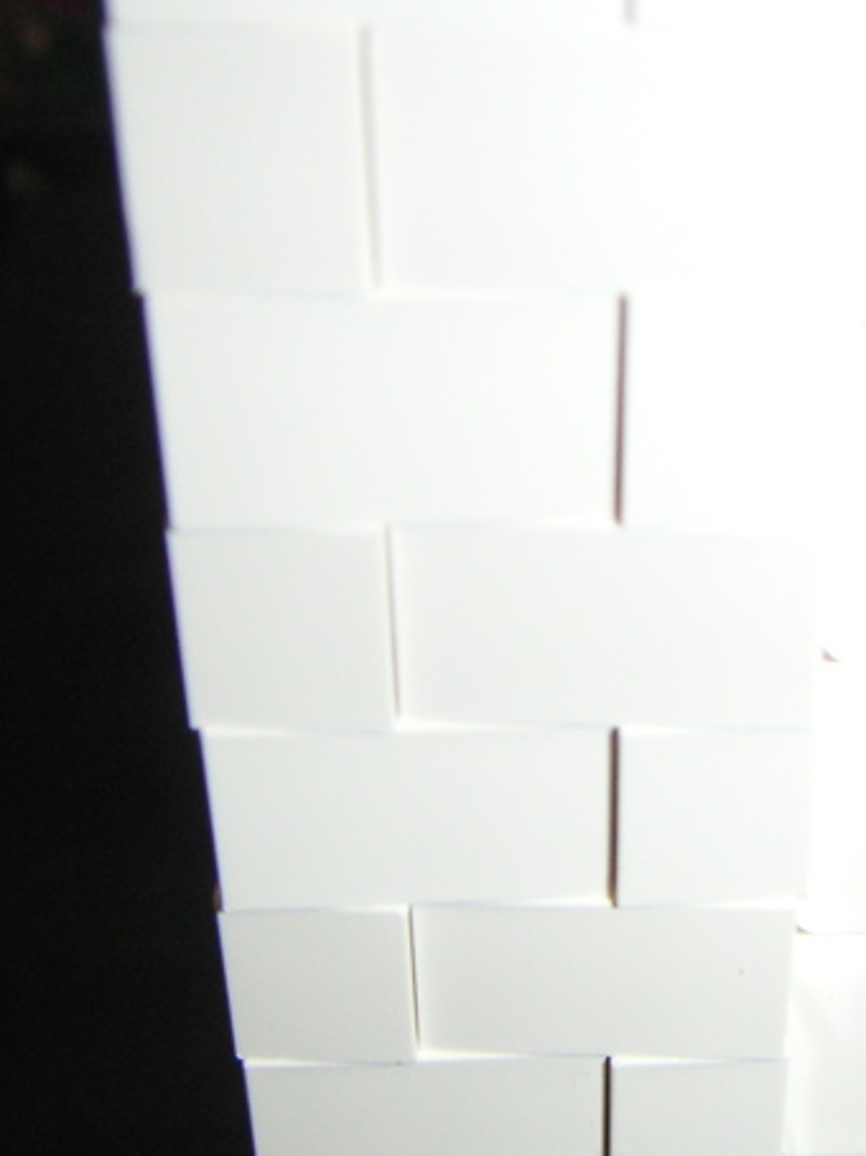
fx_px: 2237
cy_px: 540
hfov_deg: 21.8
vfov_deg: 29.0
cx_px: 588
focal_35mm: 67
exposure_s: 1/45
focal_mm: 6
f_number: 6.7
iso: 160
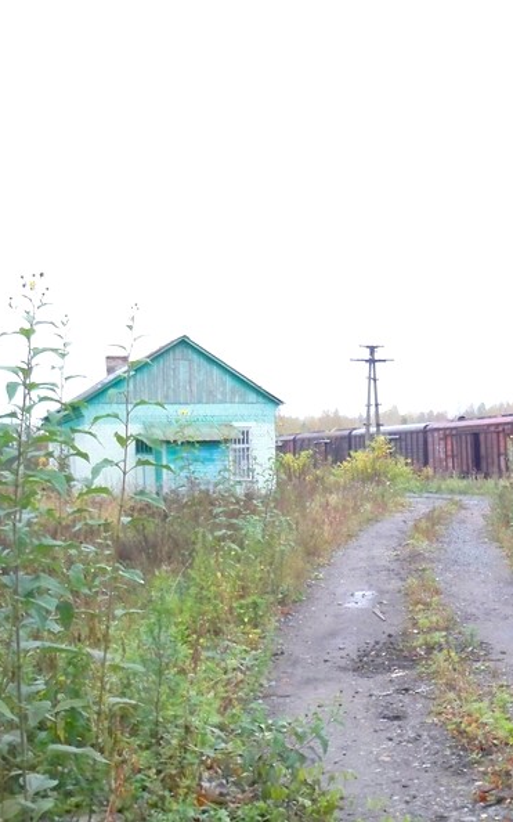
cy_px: 408
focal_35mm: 50
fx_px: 1119
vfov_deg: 40.3
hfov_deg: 24.9
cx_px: 480
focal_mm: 6.3
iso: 320
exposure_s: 1/60
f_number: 3.1
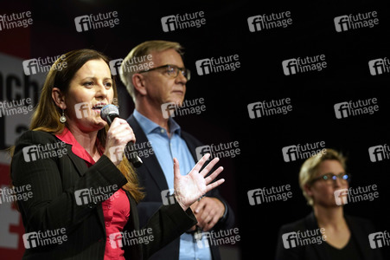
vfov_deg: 16.0
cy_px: 130
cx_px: 195
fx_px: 920
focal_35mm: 85
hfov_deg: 23.9
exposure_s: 1/1250
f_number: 2.8
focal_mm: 85
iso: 2000
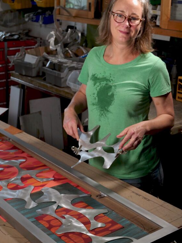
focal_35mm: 66
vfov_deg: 29.3
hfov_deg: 22.2
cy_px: 91
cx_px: 80
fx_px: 463
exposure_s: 1/125
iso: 400
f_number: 3.2
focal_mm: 24
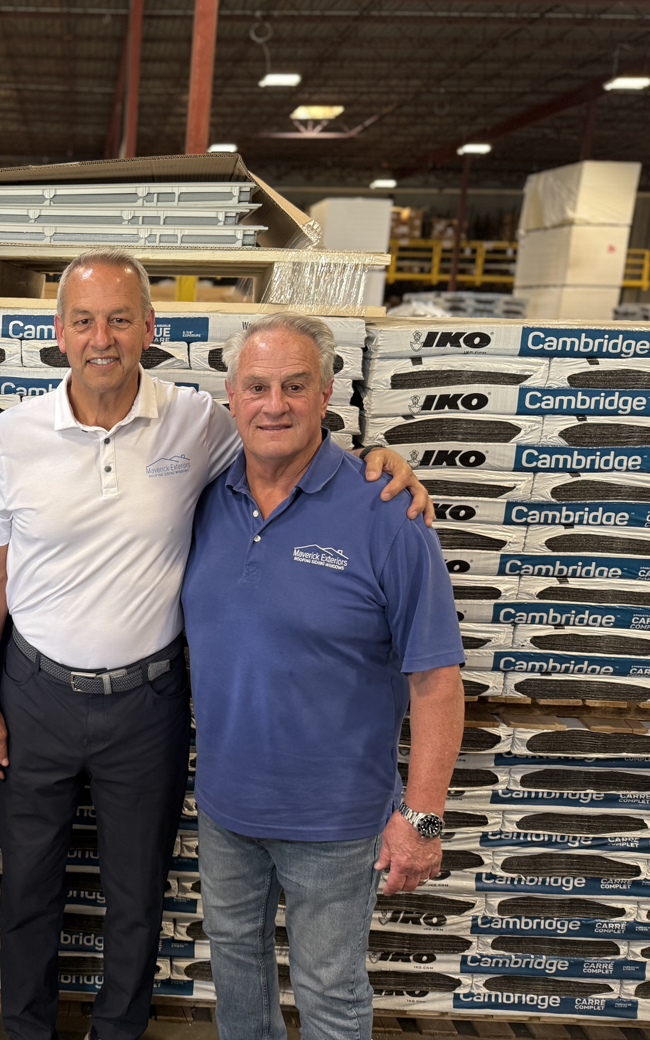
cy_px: 520
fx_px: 964
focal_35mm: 34
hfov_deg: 34.0
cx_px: 1
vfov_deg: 56.7
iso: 200
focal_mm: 6.76
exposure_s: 1/121
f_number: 1.78
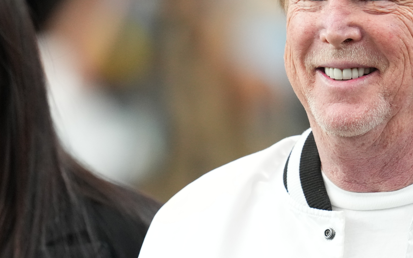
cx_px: 227
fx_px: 12168
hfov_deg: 1.9
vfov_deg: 1.2
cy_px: 165
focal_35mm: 1081
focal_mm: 400
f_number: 3.5
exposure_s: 1/1600
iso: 4000
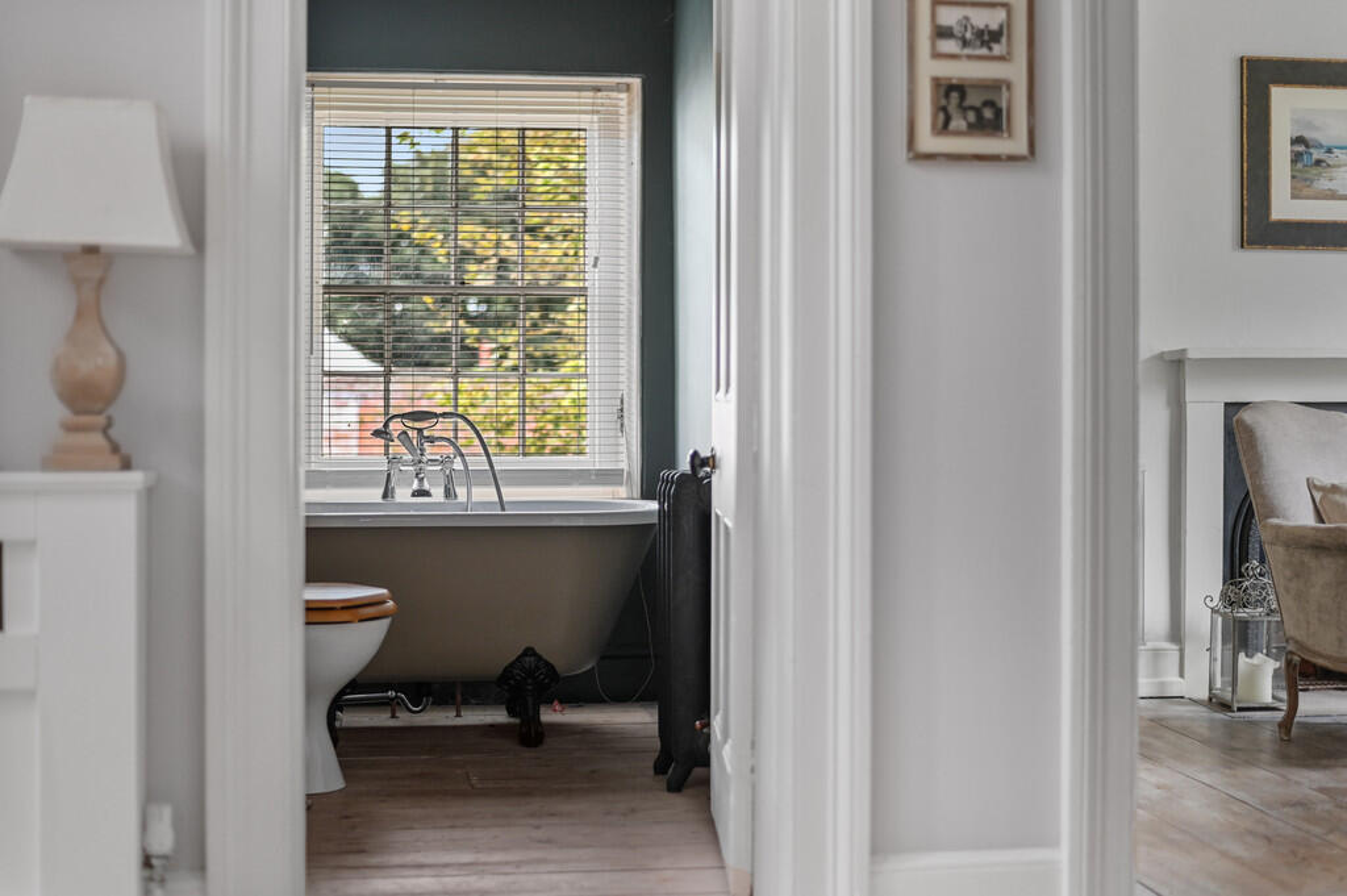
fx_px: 1869
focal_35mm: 50
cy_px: 448
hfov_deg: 39.6
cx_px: 674
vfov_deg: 26.9
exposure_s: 1/20
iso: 400
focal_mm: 50
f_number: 1.8
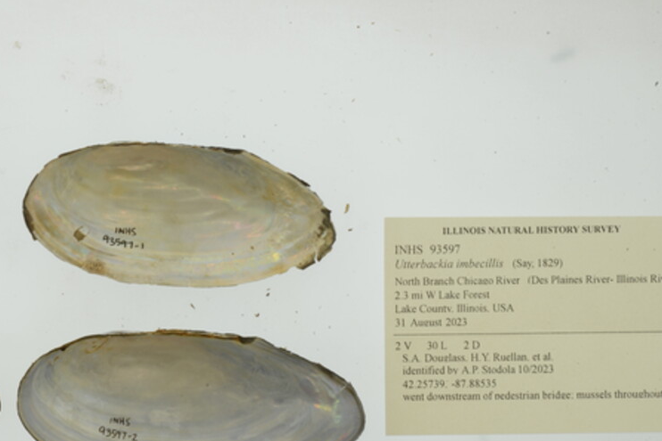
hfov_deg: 20.9
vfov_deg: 14.1
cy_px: 234
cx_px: 186
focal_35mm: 97
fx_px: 1784
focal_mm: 60
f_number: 32
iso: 100
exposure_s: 1/10
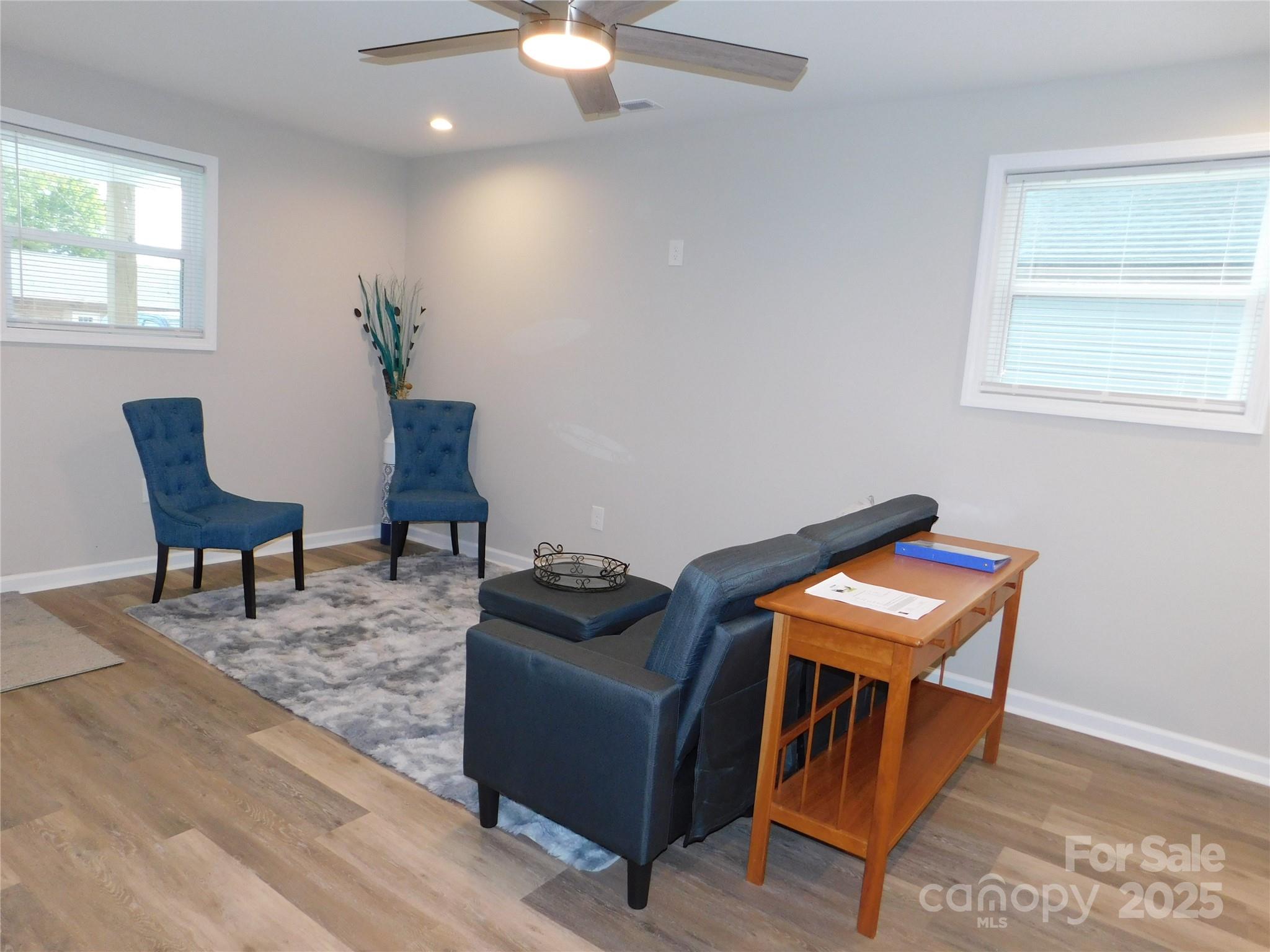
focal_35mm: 23
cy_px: 476
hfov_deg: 73.9
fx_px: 844
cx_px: 635
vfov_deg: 58.9
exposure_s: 1/30
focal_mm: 4
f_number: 3
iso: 200
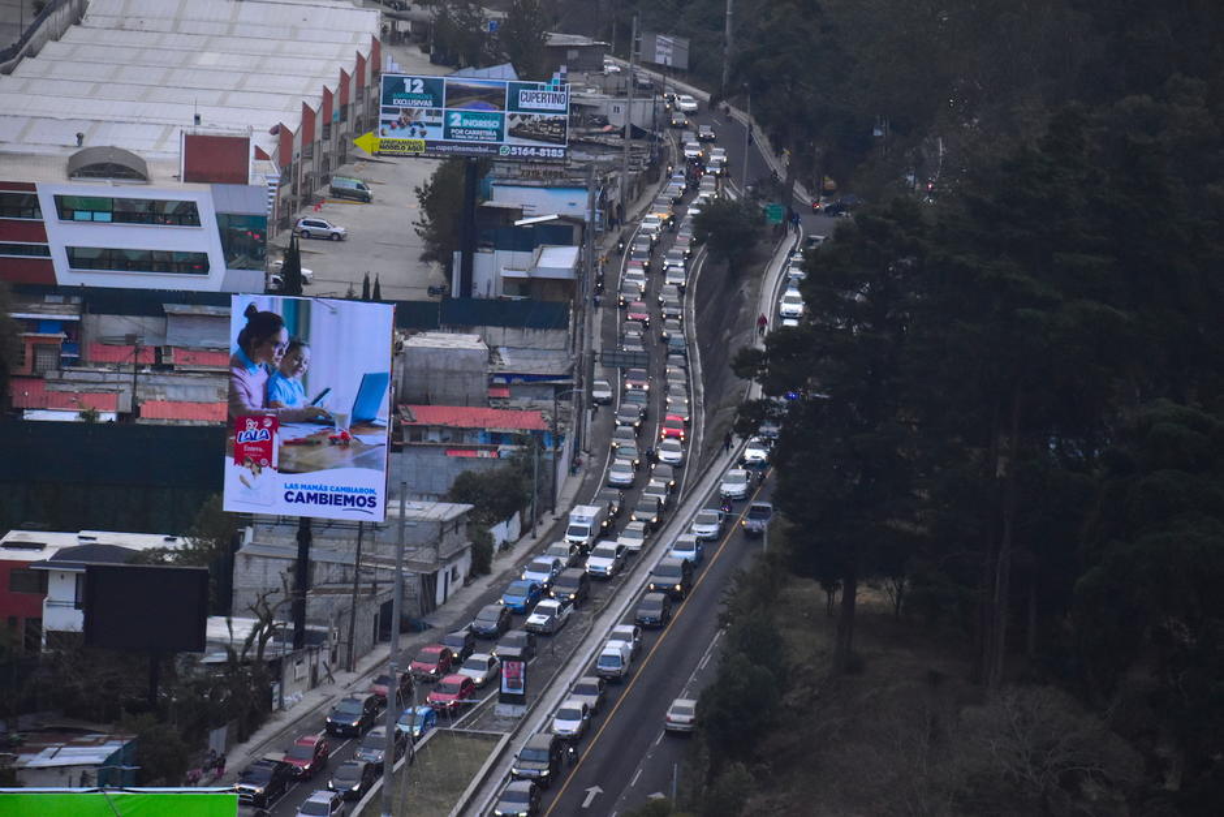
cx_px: 612
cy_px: 408
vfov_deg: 9.0
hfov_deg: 13.4
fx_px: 5202
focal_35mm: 153
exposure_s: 1/400
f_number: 4.8
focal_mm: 102
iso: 3200
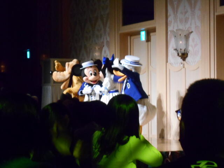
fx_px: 731
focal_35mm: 113
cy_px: 84
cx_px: 112
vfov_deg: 13.1
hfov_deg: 17.4
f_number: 6
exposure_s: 1/40
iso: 800
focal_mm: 20.1
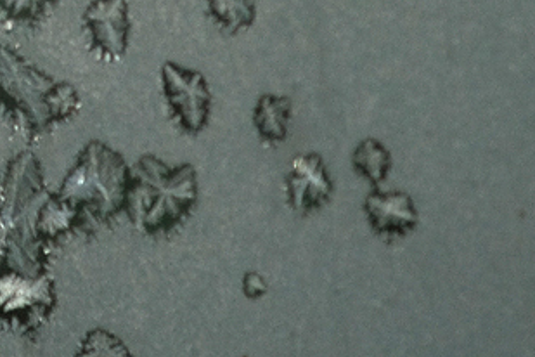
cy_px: -300
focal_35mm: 974
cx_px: -358
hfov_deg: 2.1
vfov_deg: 1.4
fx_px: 14474
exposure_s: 1/200
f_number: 2.8
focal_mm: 160
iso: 100
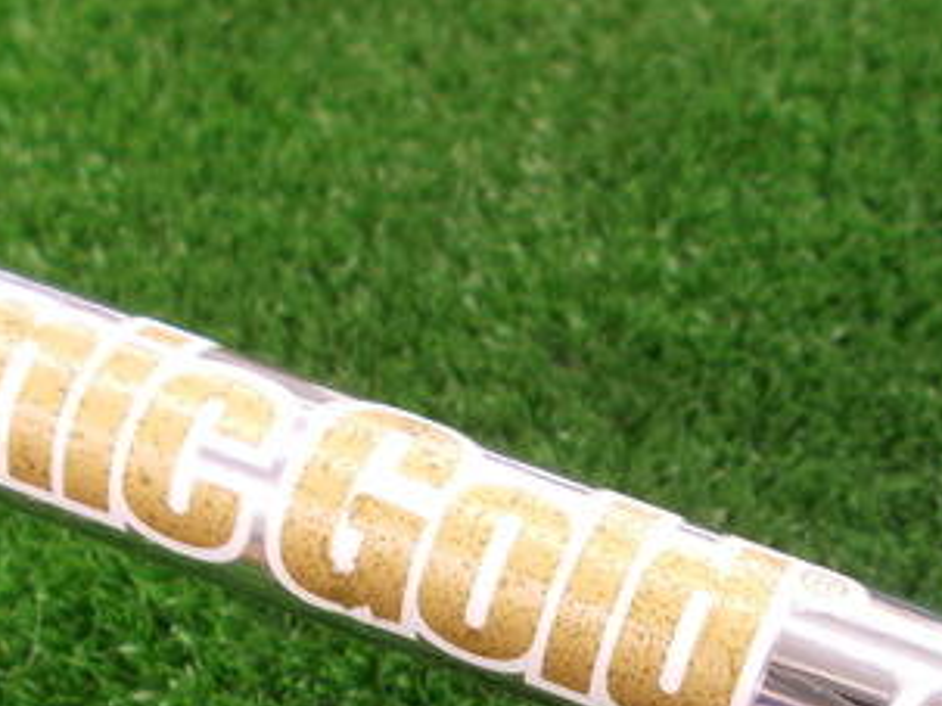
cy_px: 666
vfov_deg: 25.5
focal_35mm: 55
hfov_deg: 33.7
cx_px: 780
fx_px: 1496
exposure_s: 1/25
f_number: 3.2
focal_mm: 4.6
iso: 200
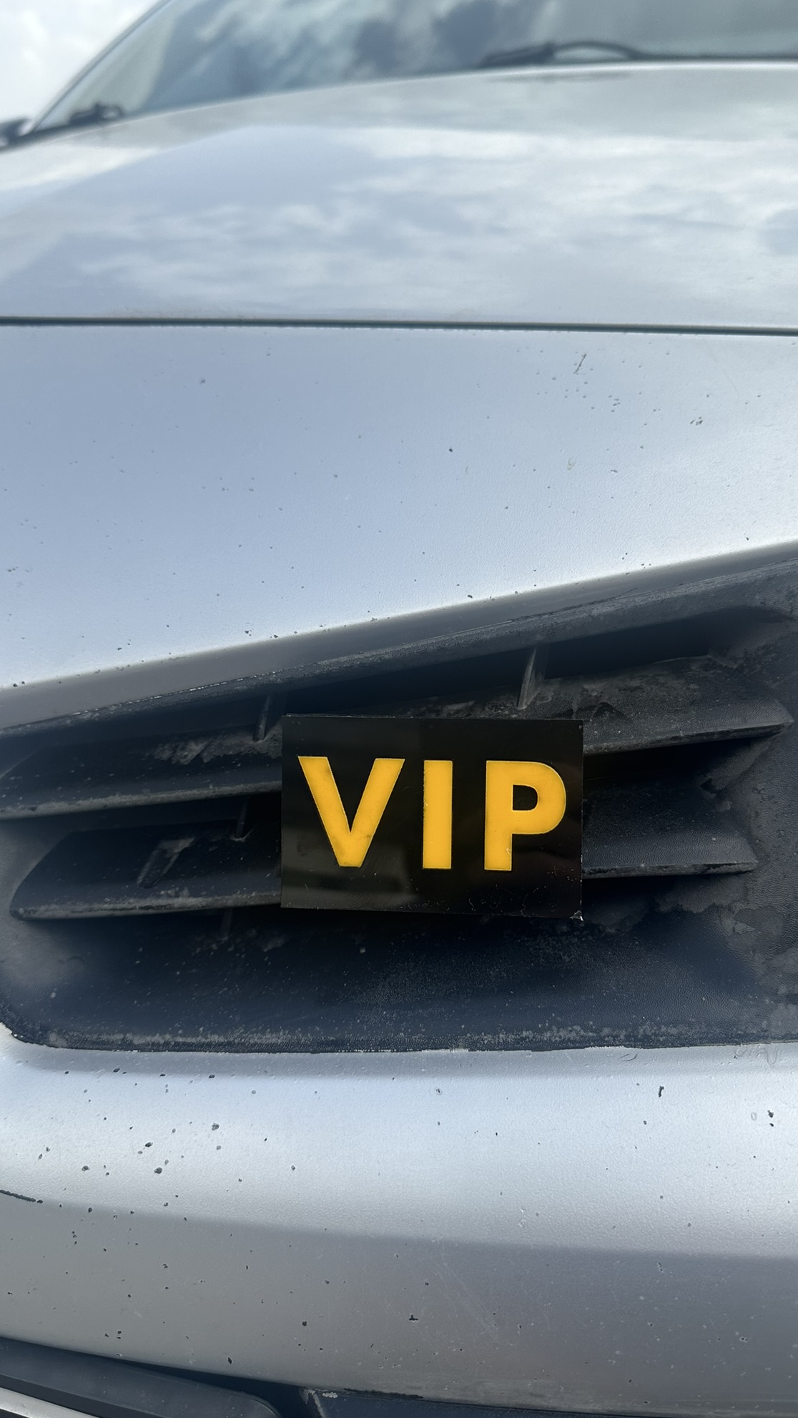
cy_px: 729
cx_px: 401
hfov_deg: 42.9
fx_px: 1015
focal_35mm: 27
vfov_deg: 69.8
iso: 80
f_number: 1.78
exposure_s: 1/2203
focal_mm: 6.86
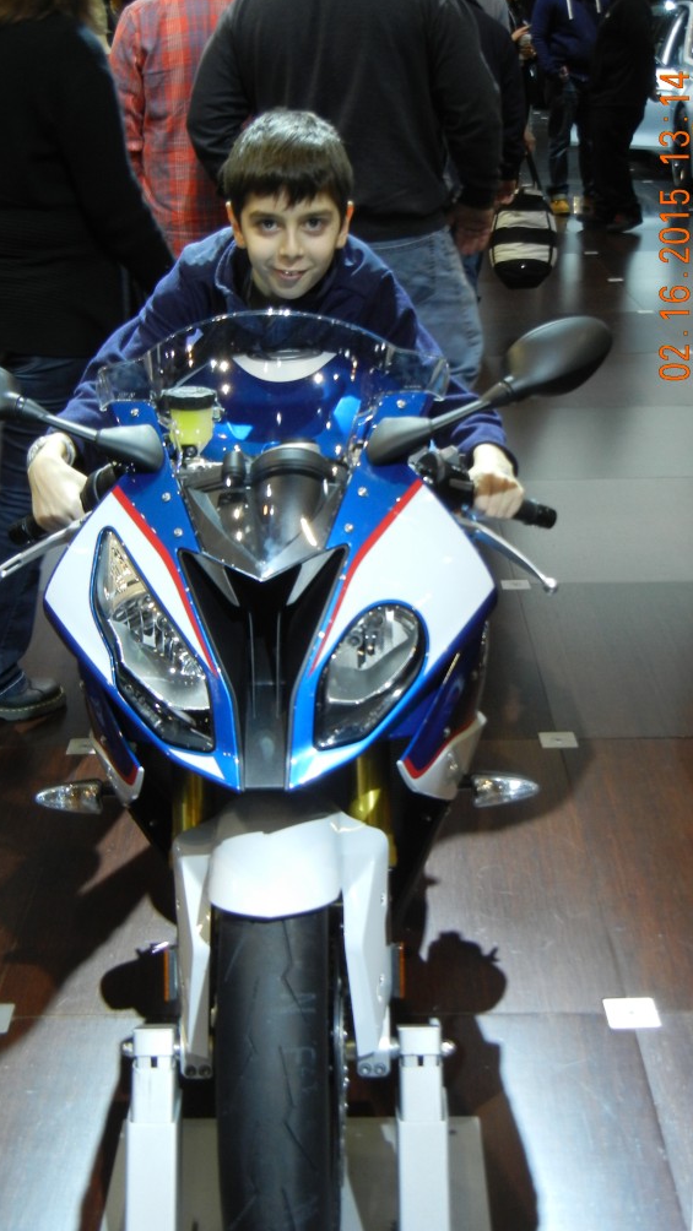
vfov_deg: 41.3
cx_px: 302
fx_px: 1633
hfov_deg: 23.9
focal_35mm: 50
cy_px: 623
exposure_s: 1/59
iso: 337
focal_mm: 8.1
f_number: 3.8
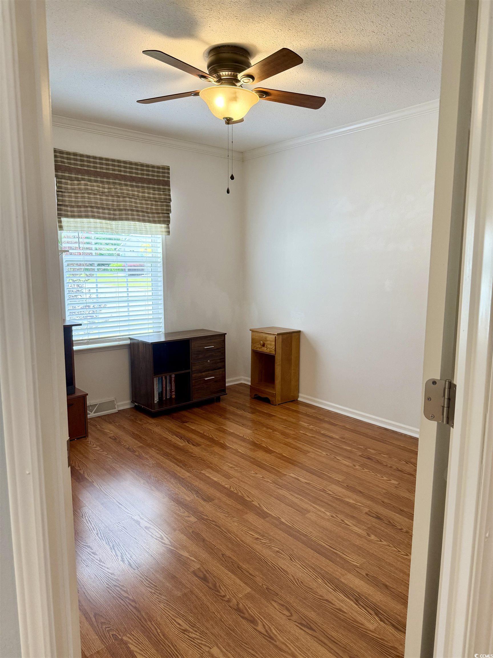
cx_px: 246
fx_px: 456
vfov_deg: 71.6
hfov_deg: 56.8
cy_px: 329
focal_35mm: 24
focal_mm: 6.76
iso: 200
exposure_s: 1/146
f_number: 1.78
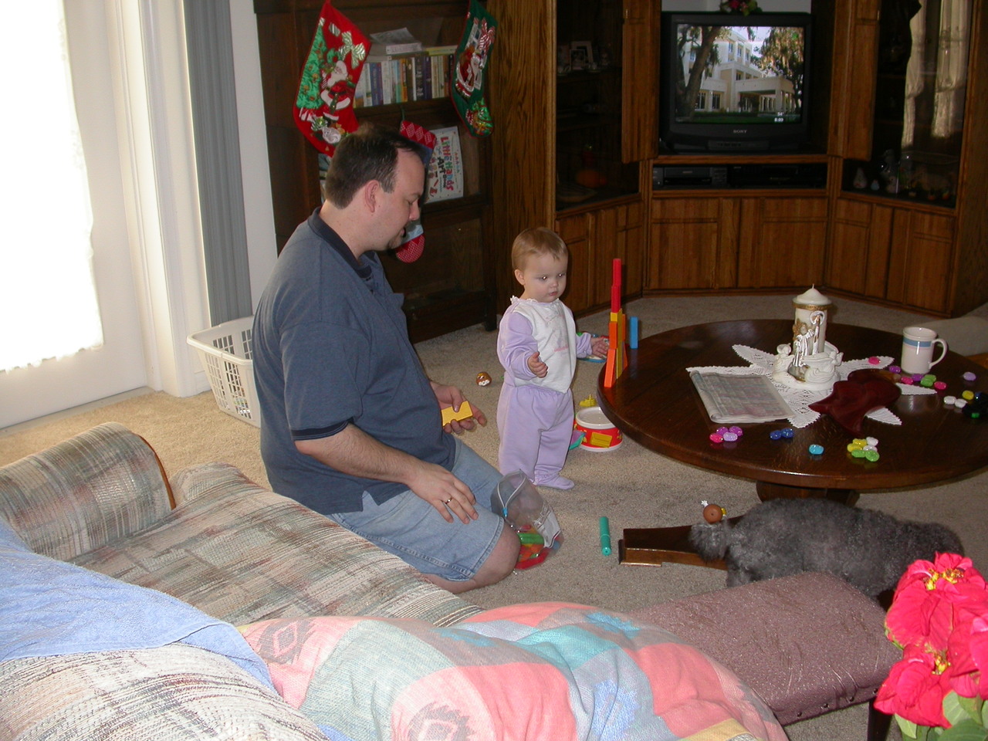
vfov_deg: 37.7
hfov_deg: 49.0
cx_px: 494
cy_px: 370
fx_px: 1085
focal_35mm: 38
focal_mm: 7.85
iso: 100
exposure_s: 1/60
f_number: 2.6
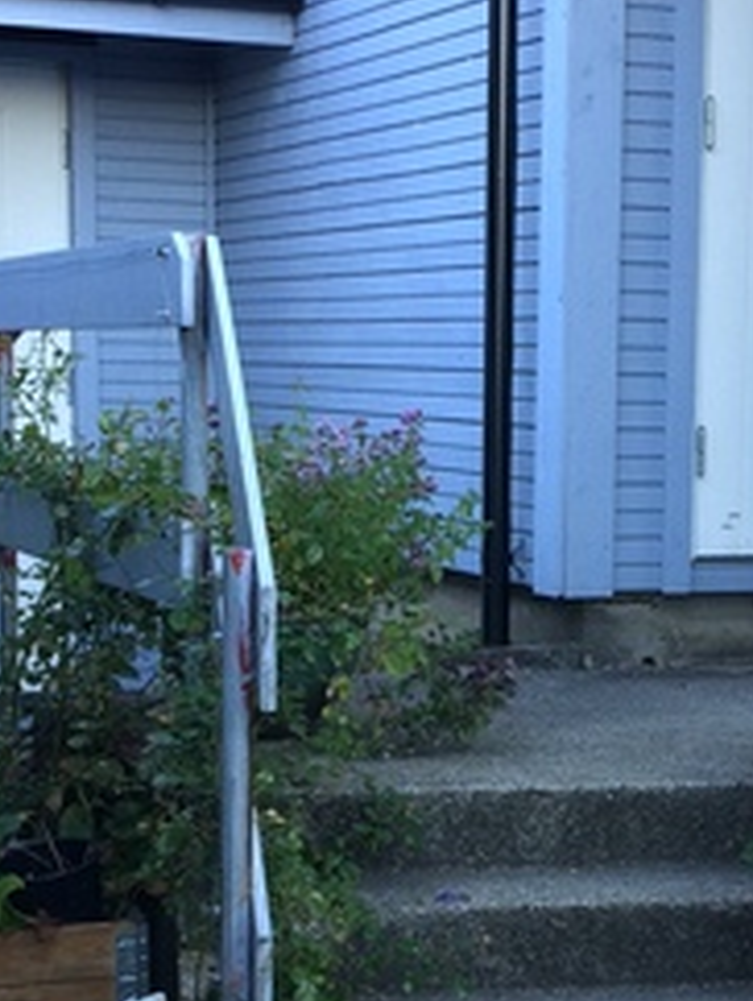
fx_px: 2664
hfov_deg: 16.0
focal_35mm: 92
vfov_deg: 21.1
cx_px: 554
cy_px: 790
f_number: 2.2
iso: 32
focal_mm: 4.15
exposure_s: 1/50
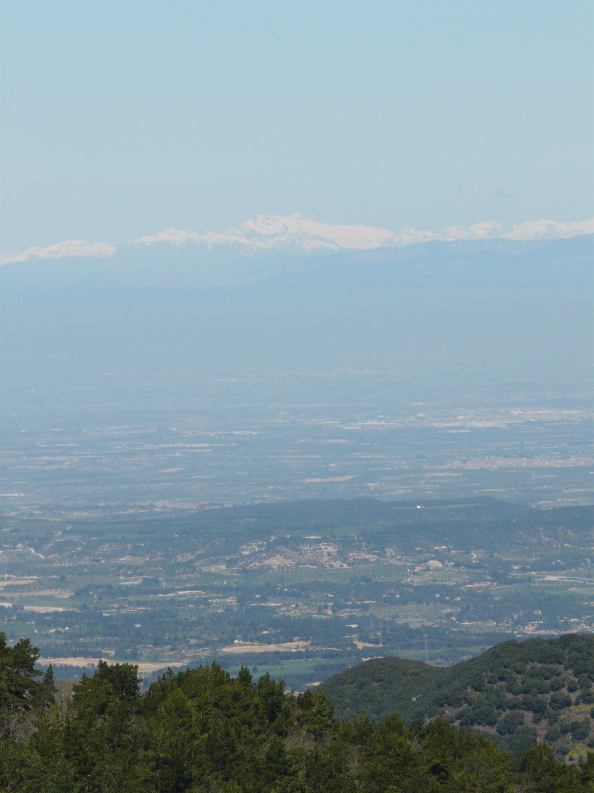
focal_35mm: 280
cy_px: 396
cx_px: 297
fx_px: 6406
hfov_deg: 5.3
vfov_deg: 7.1
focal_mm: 45.9
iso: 100
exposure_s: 1/500
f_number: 7.1
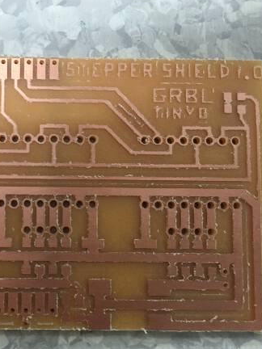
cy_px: 177
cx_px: 53
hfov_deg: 32.7
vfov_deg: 43.8
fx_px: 434
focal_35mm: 43
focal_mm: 4.15
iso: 160
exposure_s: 1/33
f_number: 2.2
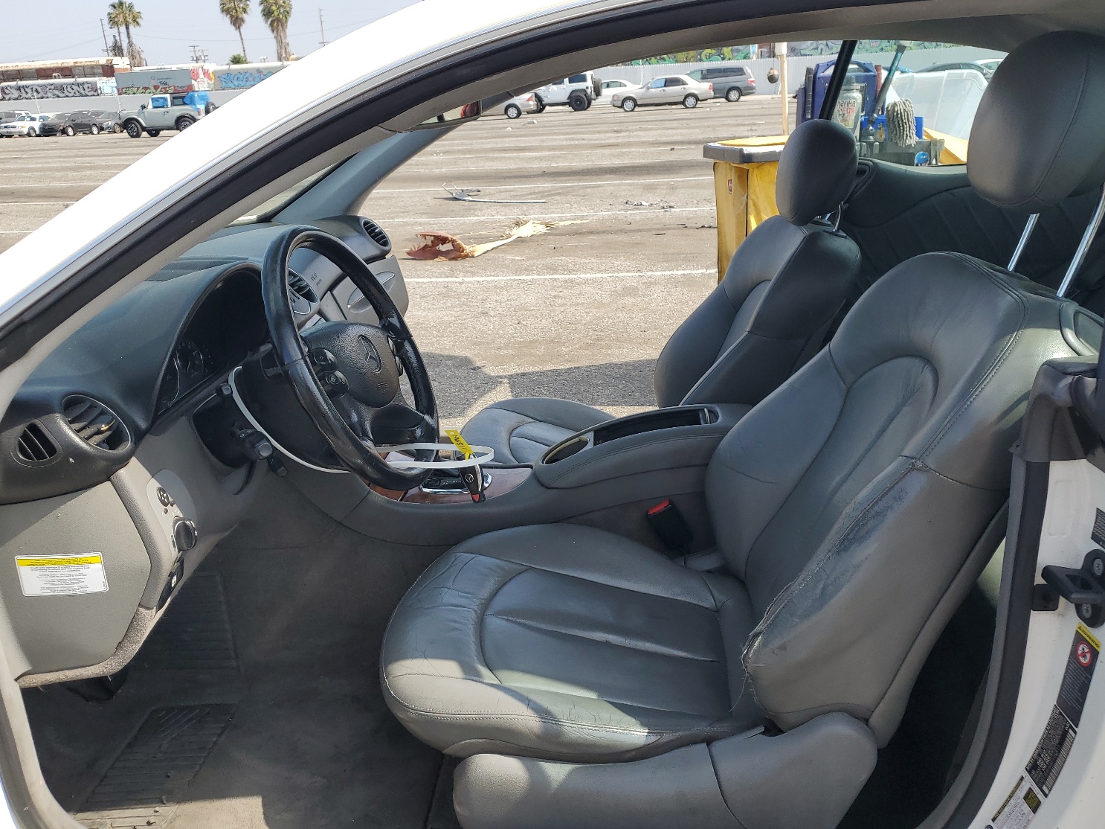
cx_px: 558
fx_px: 894
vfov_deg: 49.7
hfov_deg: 63.5
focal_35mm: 28
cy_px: 434
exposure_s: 1/1429
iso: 50
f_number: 1.5
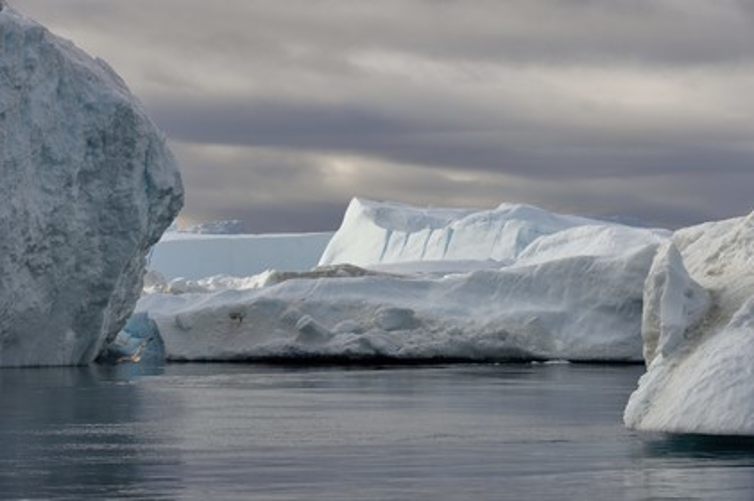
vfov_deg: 6.5
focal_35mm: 210
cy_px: 250
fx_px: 4395
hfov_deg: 9.8
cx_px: 377
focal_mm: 210
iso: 200
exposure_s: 1/500
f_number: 9
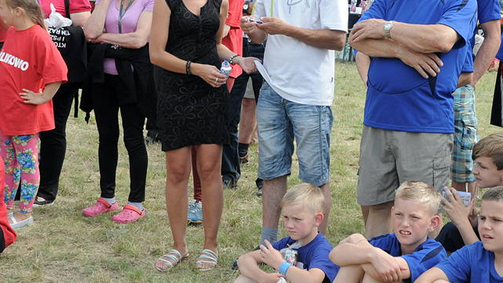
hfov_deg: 24.5
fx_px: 1160
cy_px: 82
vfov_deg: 13.9
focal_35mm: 87
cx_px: 252
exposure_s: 1/400
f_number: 10
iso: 800
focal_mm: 42
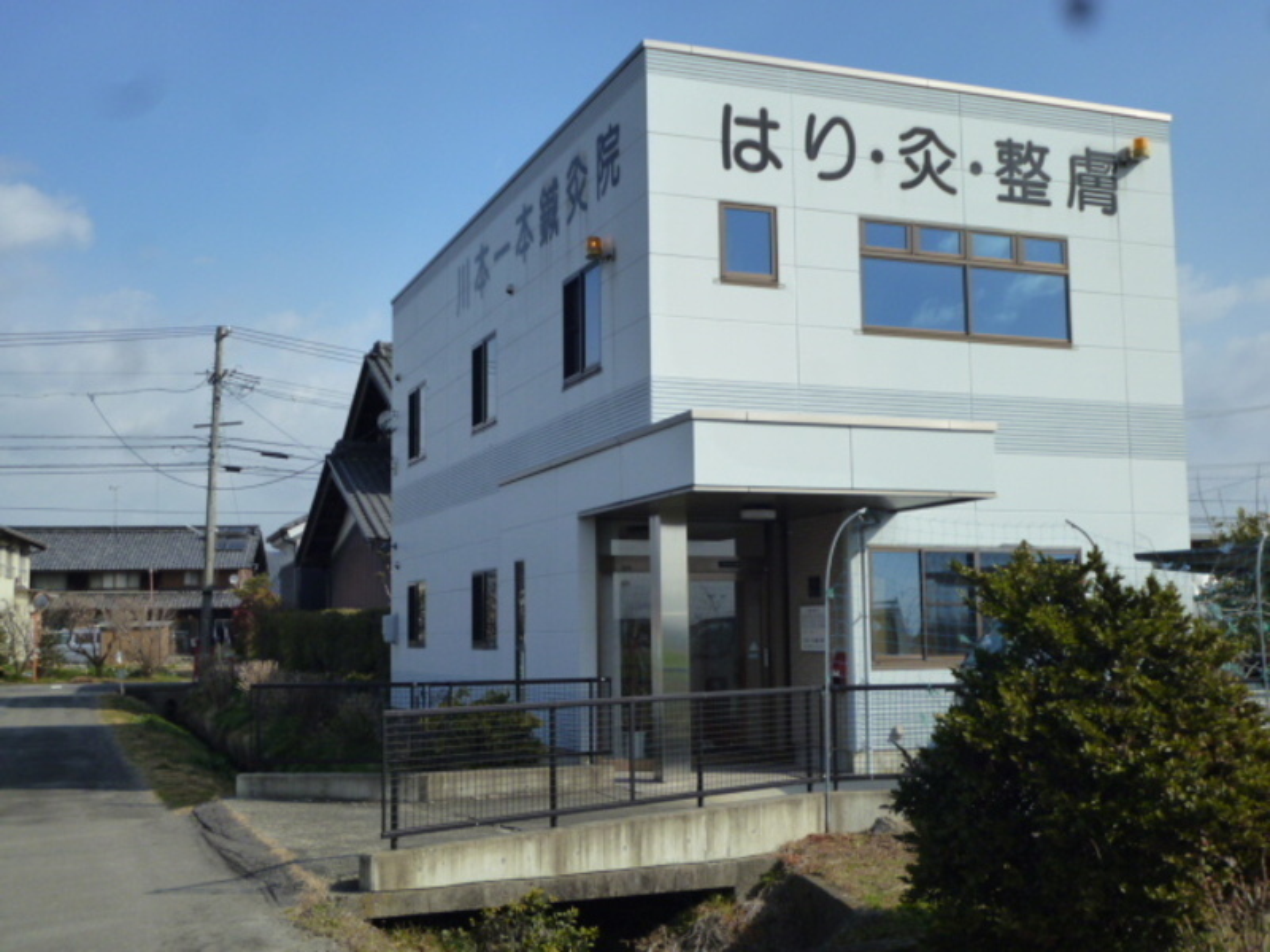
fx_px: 1504
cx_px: 635
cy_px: 476
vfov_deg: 35.1
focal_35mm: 41
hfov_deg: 45.8
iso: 160
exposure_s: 1/125
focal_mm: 7.3
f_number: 11
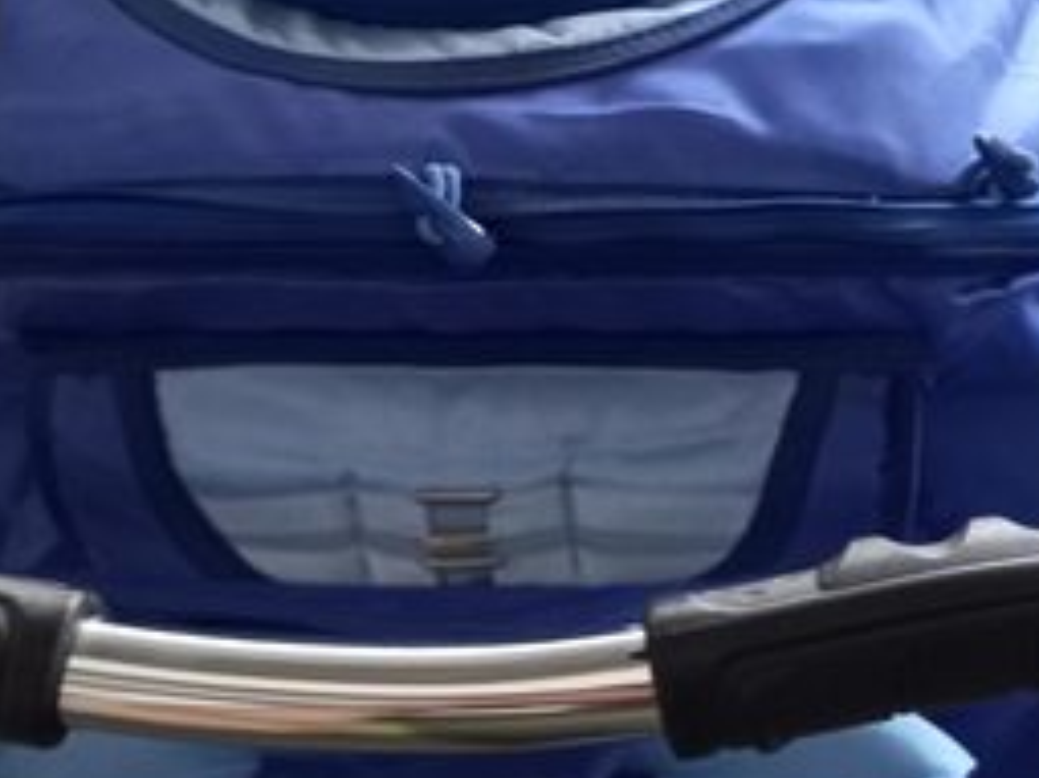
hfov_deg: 40.4
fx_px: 1410
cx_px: 513
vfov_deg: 30.4
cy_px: 200
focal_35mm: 47
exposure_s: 1/20
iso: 640
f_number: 2
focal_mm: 4.6
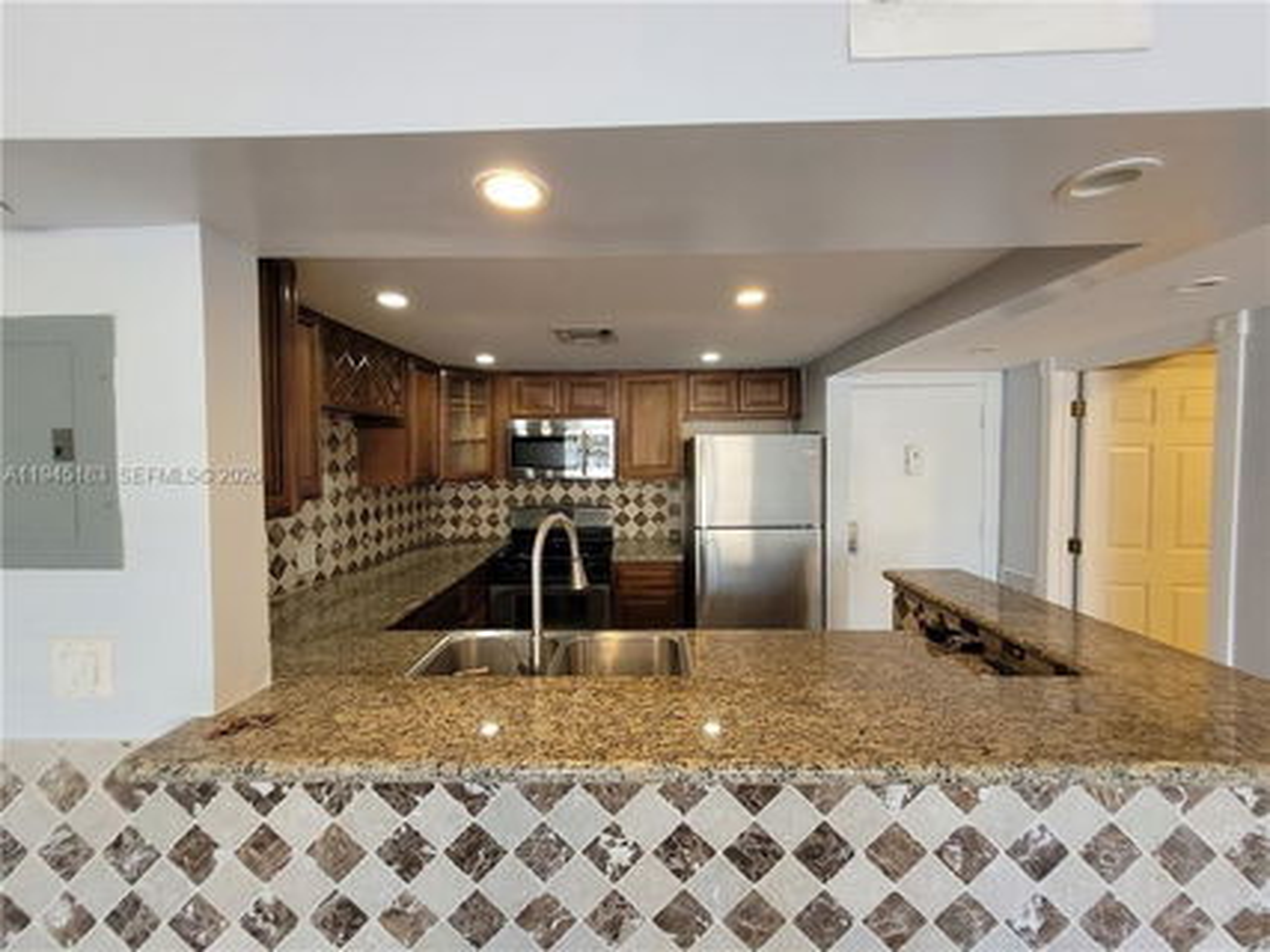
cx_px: 635
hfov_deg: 106.2
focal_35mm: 13
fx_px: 477
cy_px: 476
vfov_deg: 89.9
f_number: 2.2
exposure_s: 1/60
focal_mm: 1.74
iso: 160
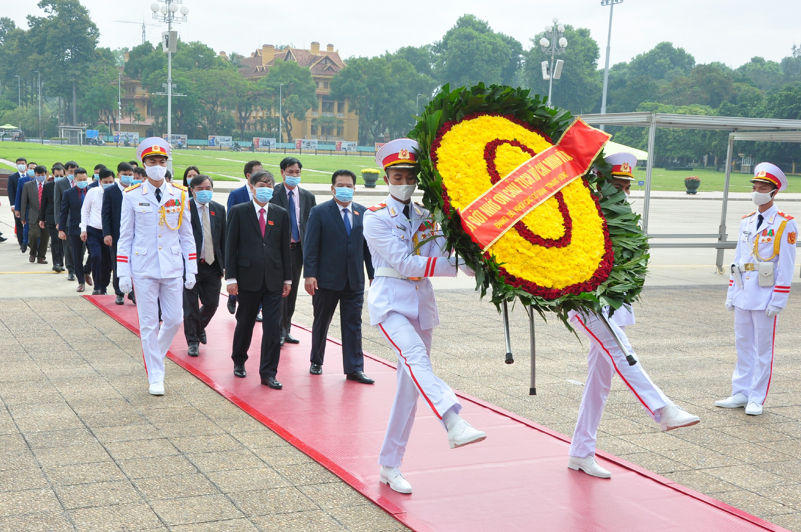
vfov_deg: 29.8
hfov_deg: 43.7
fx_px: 1000
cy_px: 266
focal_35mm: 45
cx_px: 400
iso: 200
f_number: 10
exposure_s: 1/125
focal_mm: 30
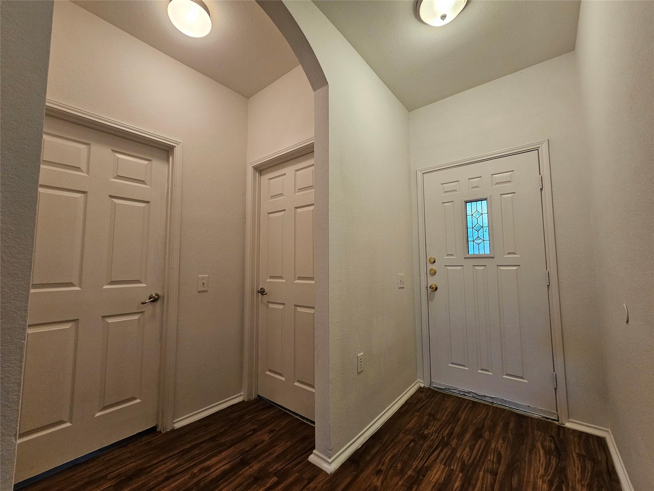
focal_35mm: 13
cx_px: 327
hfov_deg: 106.2
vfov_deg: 89.9
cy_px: 246
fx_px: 246
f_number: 2.2
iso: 200
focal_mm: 2.2
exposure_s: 1/60
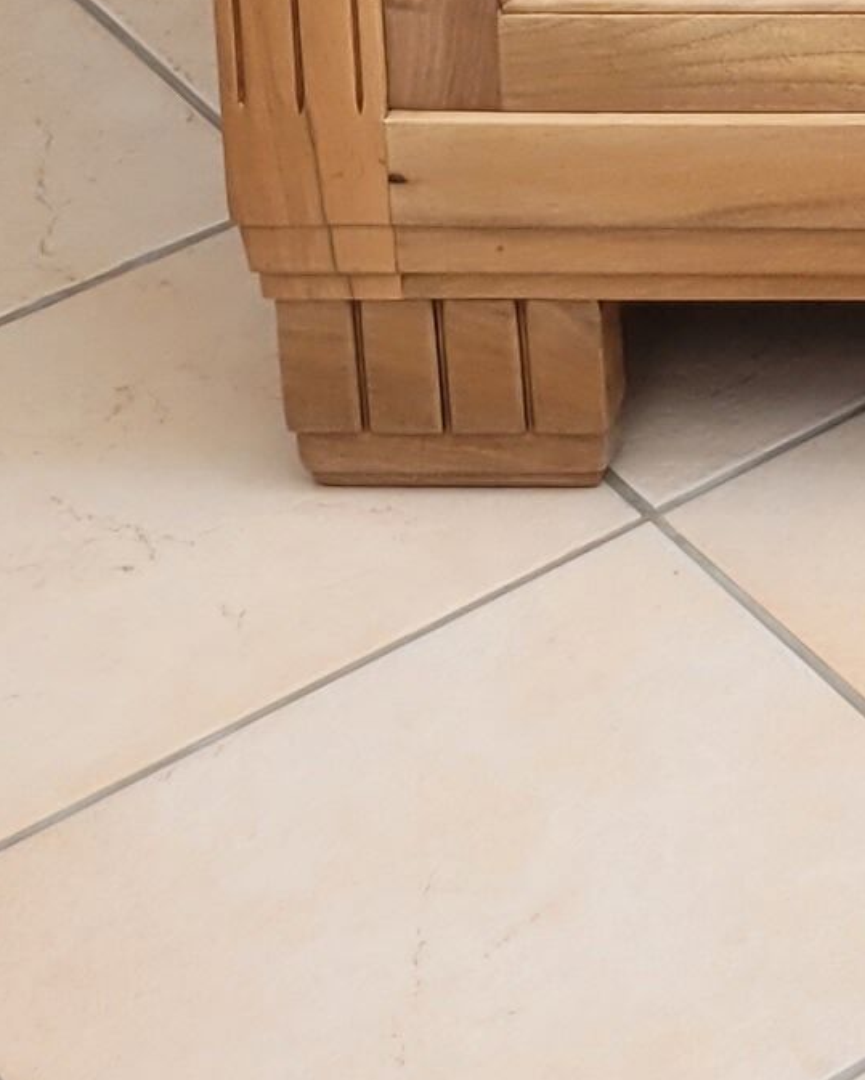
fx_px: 4861
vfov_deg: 10.4
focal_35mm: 152
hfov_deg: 9.3
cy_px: -1783
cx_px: 1881
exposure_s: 1/100
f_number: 1.8
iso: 50
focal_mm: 5.4
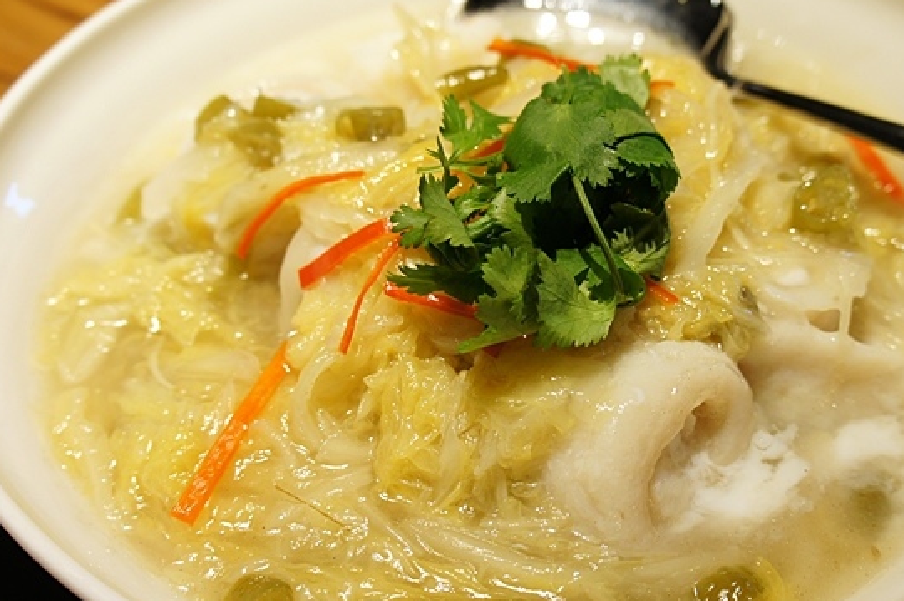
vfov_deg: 26.9
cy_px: 322
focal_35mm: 50
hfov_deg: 39.4
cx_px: 547
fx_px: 1254
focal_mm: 20
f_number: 4
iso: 200
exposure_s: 1/100
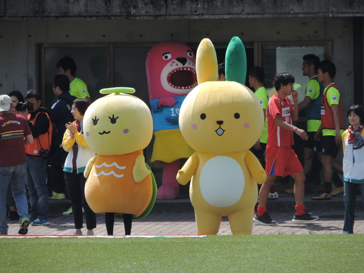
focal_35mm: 700
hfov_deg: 2.8
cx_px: 182
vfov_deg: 2.1
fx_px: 7361
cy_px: 136
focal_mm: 124.8
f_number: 5
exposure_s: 1/400
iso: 90
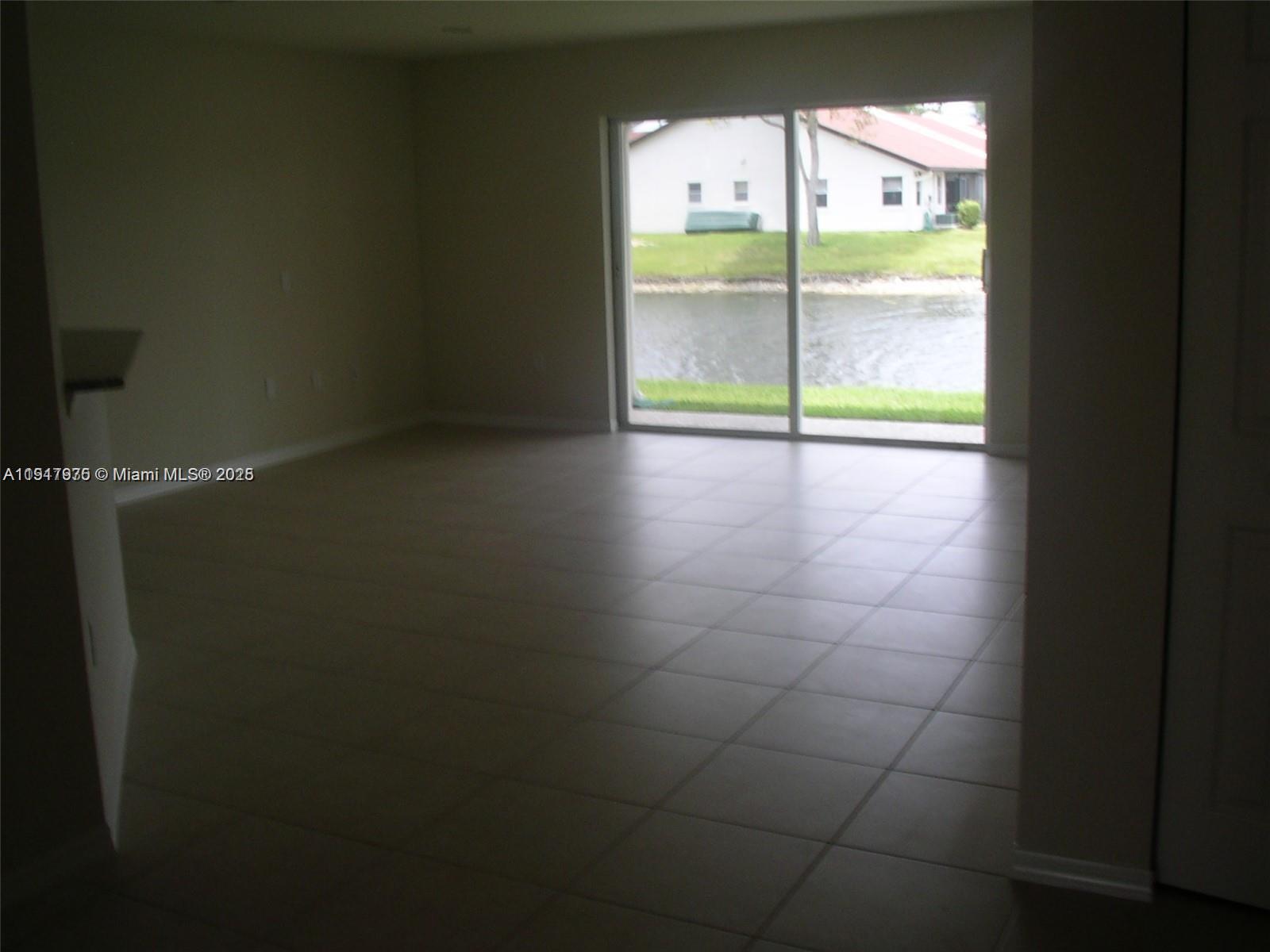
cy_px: 476
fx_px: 1357
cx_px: 635
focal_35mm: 37
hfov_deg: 50.1
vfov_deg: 38.7
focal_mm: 5.7
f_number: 6.9
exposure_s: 1/30
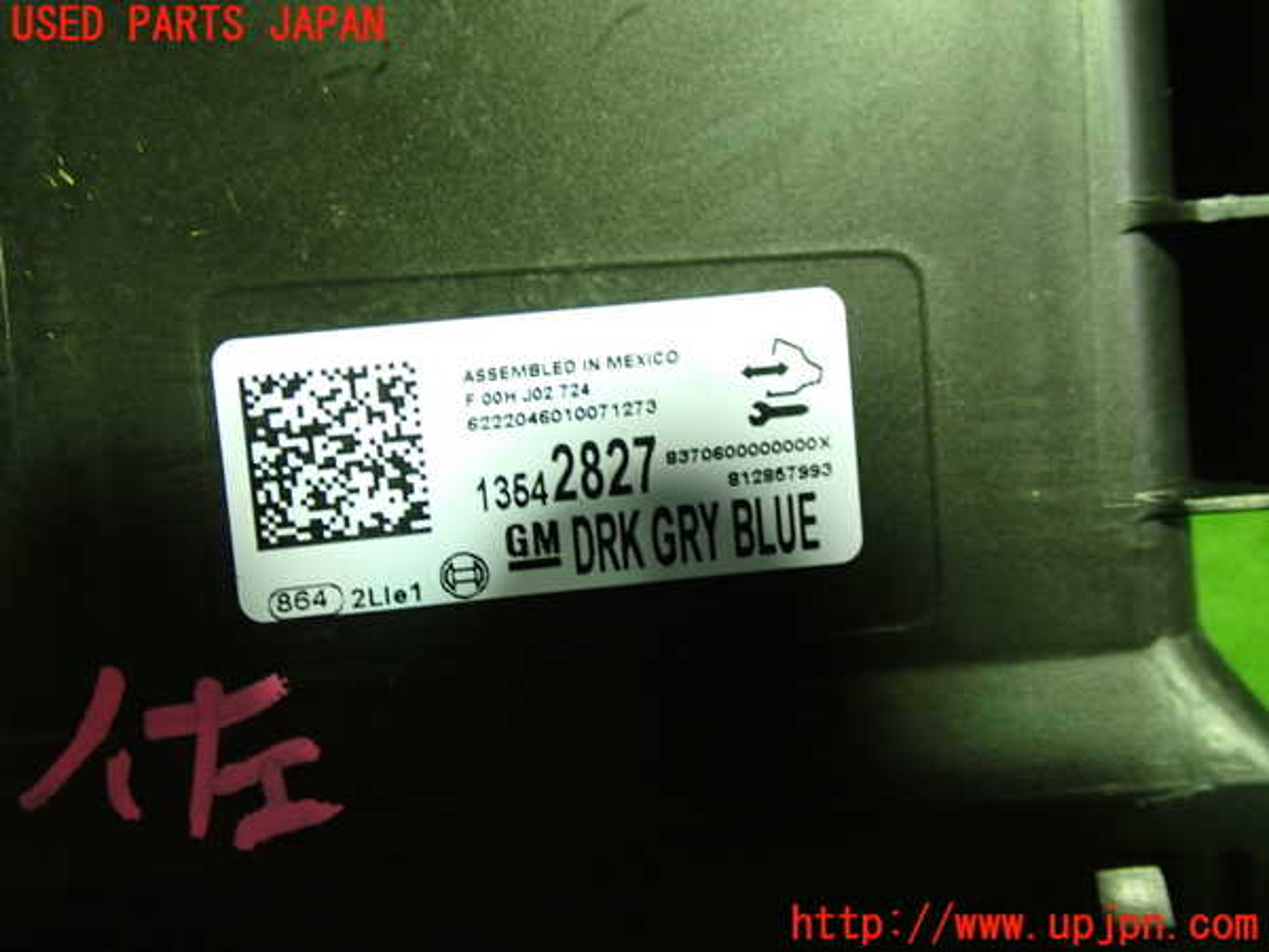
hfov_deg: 45.8
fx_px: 1503
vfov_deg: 35.1
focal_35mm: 41
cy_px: 476
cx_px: 634
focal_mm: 7.31
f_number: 2.8
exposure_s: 1/40
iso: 800
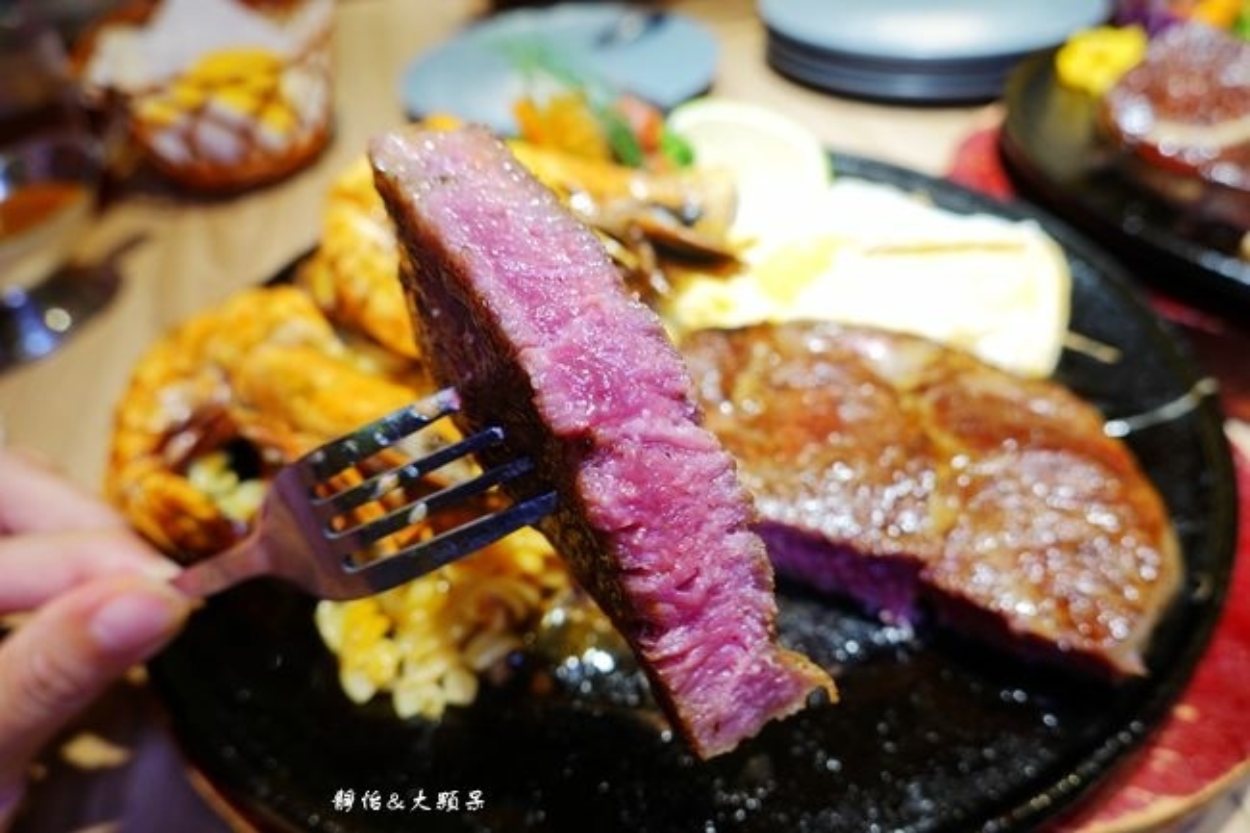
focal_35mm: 24
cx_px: 625
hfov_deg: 73.8
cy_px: 416
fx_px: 833
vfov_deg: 53.1
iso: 160
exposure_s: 1/30
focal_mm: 9
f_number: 2.8
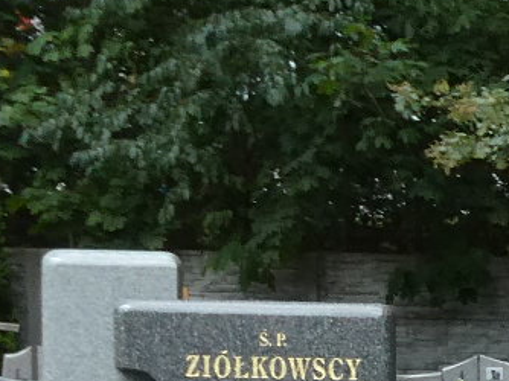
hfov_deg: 6.5
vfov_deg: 5.0
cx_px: 1131
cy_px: 867
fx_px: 4276
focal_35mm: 291
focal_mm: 6.7
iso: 80
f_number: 3.7
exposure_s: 1/160
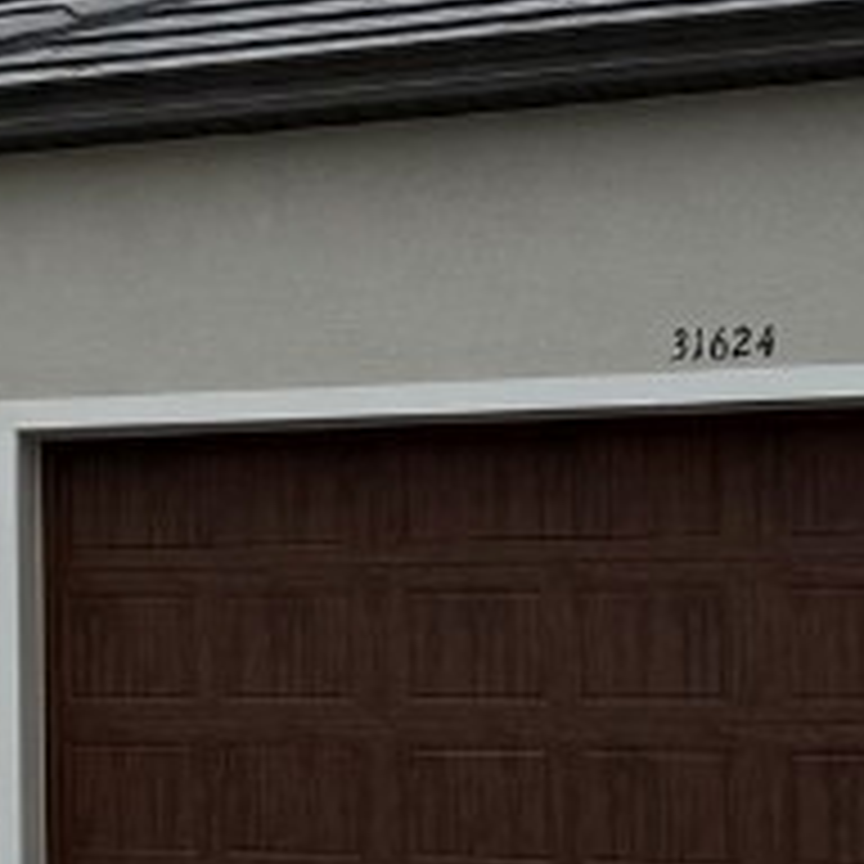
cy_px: 346
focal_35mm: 113
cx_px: -360
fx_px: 3191
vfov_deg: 15.4
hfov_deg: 14.5
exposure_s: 1/10309
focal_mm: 6.76
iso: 80
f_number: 1.78
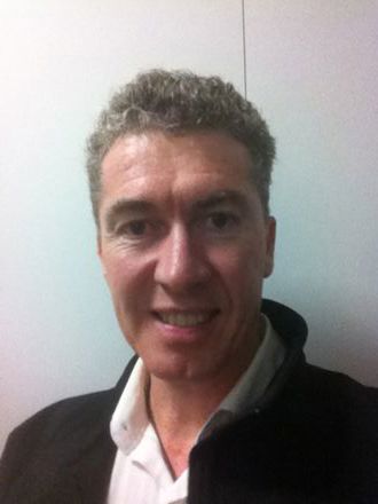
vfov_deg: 52.6
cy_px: 252
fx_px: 510
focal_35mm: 35
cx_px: 189
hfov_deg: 40.7
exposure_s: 1/33
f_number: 2.4
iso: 500
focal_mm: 3.85
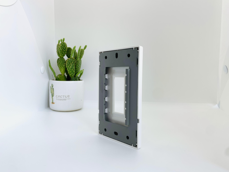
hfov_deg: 67.3
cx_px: 114
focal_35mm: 26
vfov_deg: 53.1
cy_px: 86
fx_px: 172
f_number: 1.8
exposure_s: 1/208
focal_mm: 4.25
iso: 25
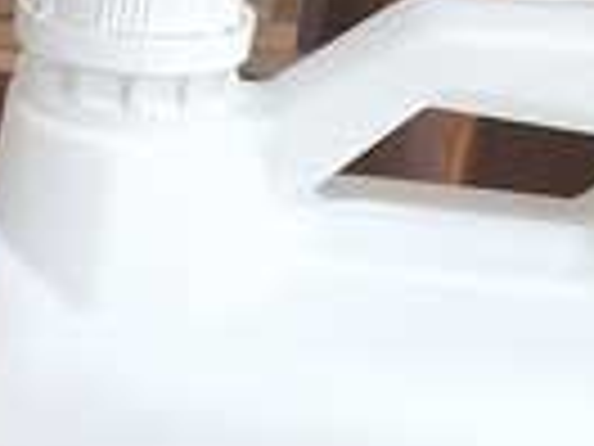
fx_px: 1682
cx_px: -135
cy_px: 536
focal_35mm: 98
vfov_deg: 14.6
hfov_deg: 18.8
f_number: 1.7
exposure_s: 1/20
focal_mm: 3.93
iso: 500
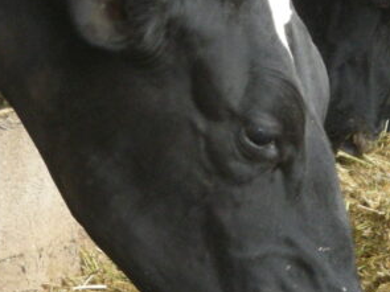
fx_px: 3547
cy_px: 200
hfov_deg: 6.3
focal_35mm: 315
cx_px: 239
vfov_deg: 4.7
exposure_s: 1/59.3
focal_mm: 19.2
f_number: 5.3
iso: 200
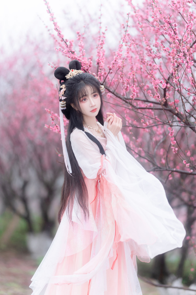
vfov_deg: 23.9
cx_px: 98
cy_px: 148
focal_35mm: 85
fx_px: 694
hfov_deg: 16.1
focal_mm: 85
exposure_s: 1/800
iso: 250
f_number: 1.4
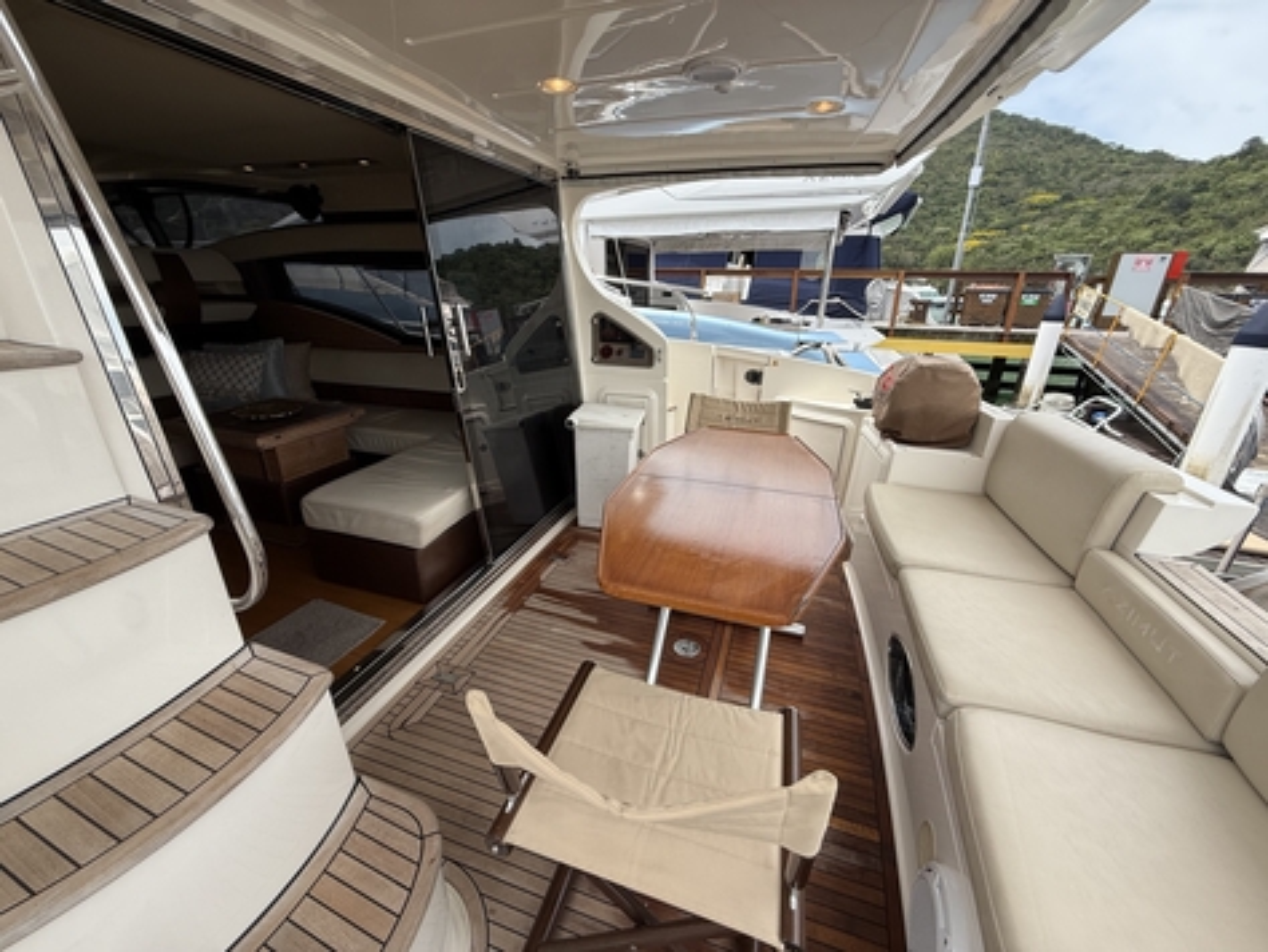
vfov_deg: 85.7
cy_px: 476
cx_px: 634
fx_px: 513
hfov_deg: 102.0
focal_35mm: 14
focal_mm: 2.22
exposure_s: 1/853
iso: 50
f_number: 2.2
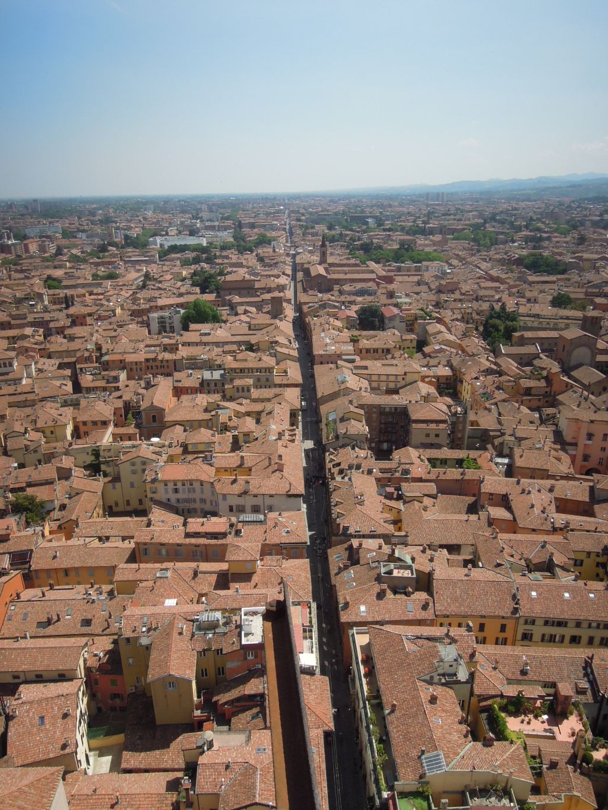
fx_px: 562
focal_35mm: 24
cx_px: 304
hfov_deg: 56.8
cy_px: 405
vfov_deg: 71.6
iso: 160
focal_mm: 4.3
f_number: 4
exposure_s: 1/1600
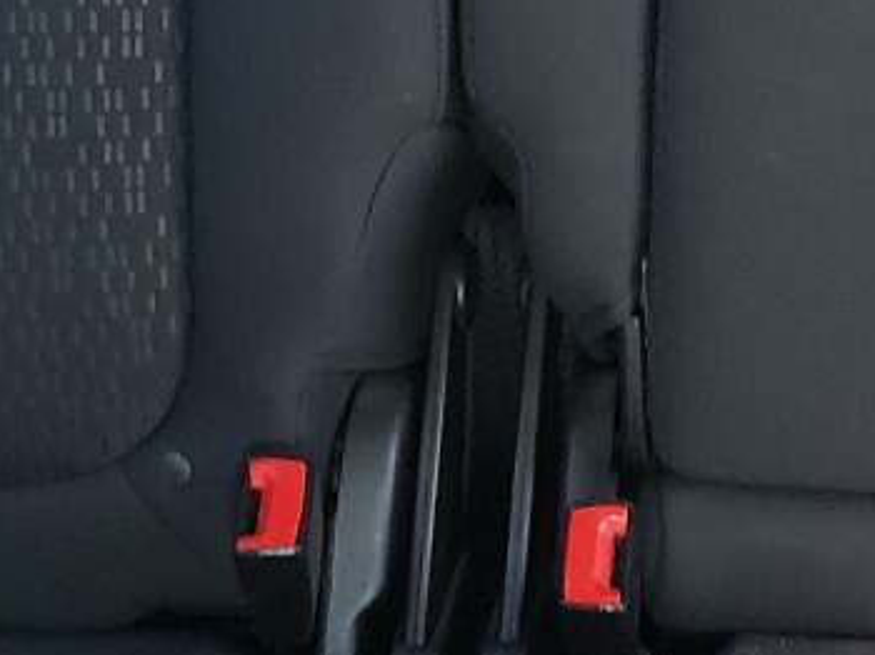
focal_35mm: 119
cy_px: -148
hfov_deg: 16.2
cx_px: 895
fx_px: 3006
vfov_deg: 12.1
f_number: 1.5
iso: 84
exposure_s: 1/60.2
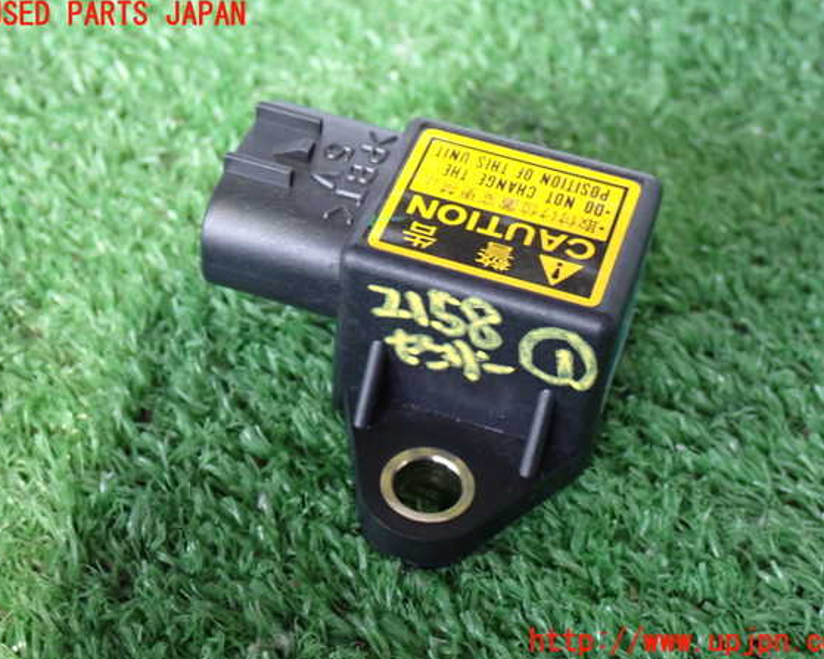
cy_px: 329
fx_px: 1585
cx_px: 420
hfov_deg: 29.1
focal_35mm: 65
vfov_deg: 23.5
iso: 1000
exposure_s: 1/15
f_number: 3.6
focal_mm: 11.09
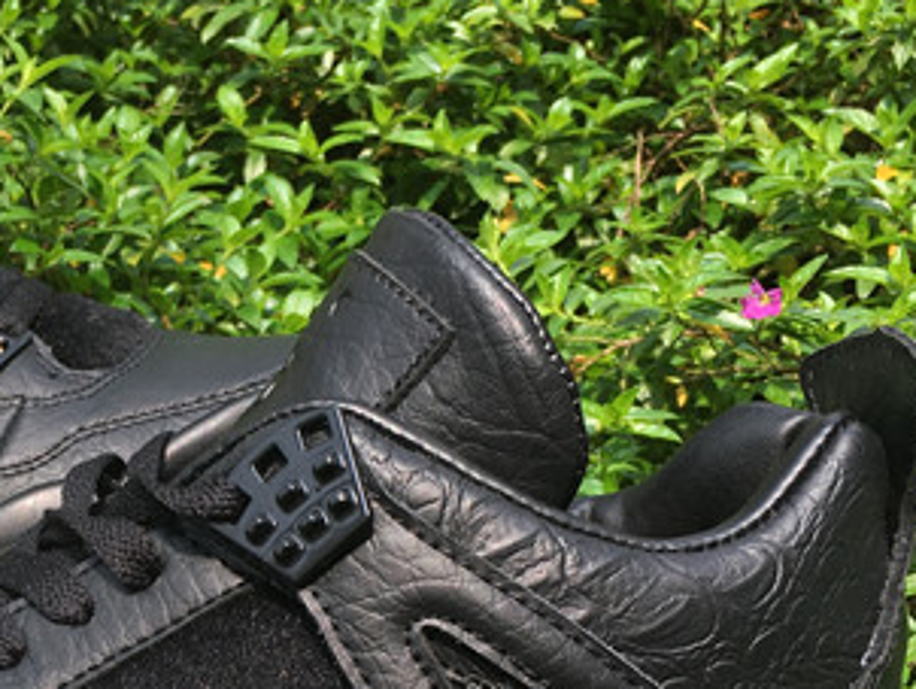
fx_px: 1880
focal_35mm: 71
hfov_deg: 26.6
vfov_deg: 20.2
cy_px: 654
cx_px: 115
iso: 25
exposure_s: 1/630
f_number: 2.2
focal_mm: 4.15
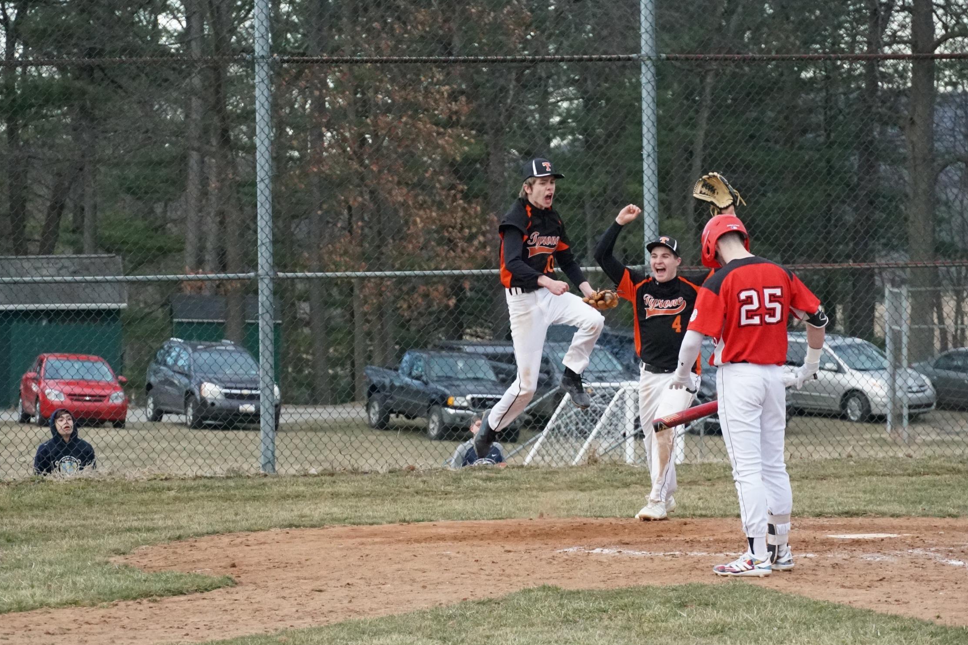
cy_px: 419
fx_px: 5861
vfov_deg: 6.3
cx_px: 450
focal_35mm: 218
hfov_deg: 9.4
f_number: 5.6
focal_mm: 108
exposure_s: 1/2000
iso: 6400
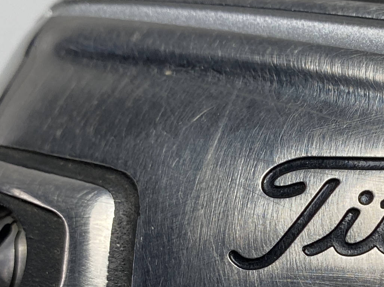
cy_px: 334
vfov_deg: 14.6
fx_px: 1087
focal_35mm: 98
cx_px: 466
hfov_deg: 18.9
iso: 32
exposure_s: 1/400
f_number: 1.8
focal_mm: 4.25
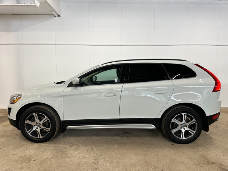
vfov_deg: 56.8
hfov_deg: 71.6
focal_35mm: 24
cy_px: 86
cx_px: 114
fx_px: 158
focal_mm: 6.86
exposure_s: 1/100
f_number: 1.8
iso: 160
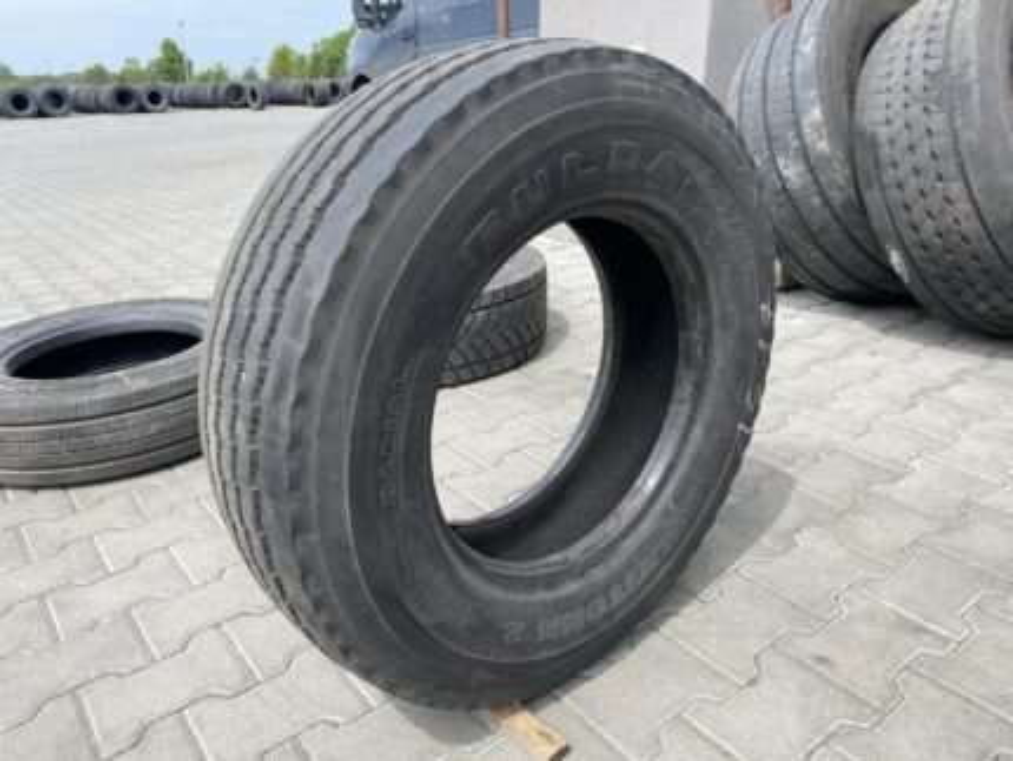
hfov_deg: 67.3
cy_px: 380
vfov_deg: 53.1
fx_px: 761
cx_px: 506
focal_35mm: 26
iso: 32
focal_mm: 4.25
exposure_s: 1/990
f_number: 1.8
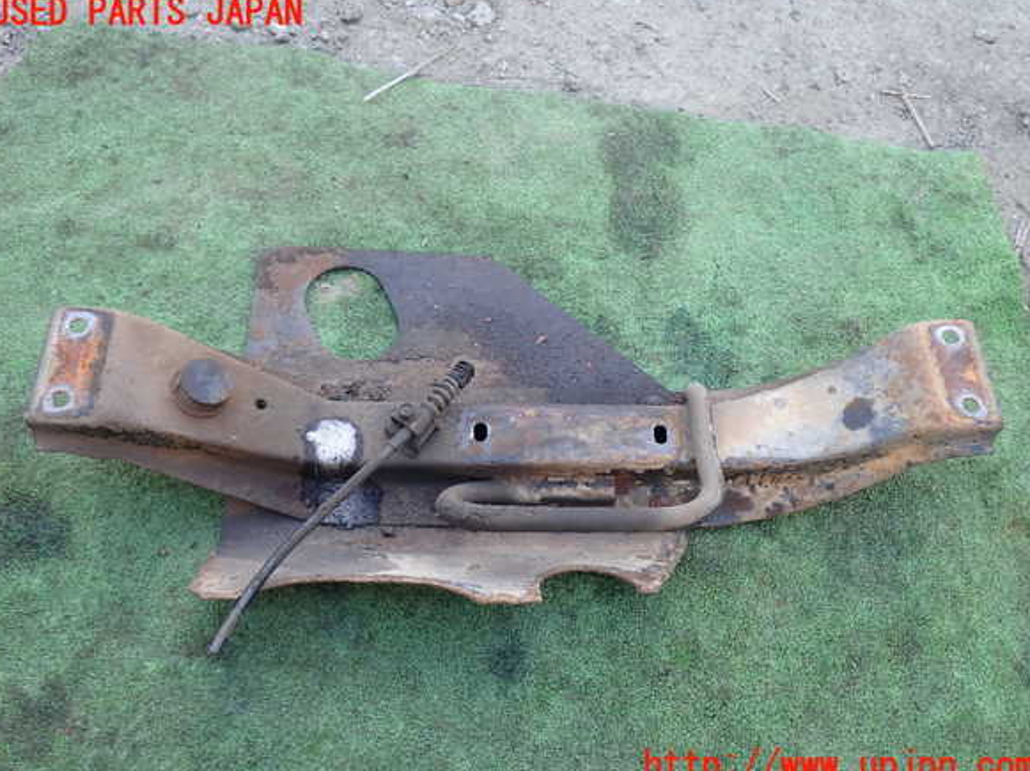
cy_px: 390
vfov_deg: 45.4
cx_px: 512
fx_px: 922
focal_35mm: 31
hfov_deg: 58.4
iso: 100
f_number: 2.3
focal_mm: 5.4
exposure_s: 1/100
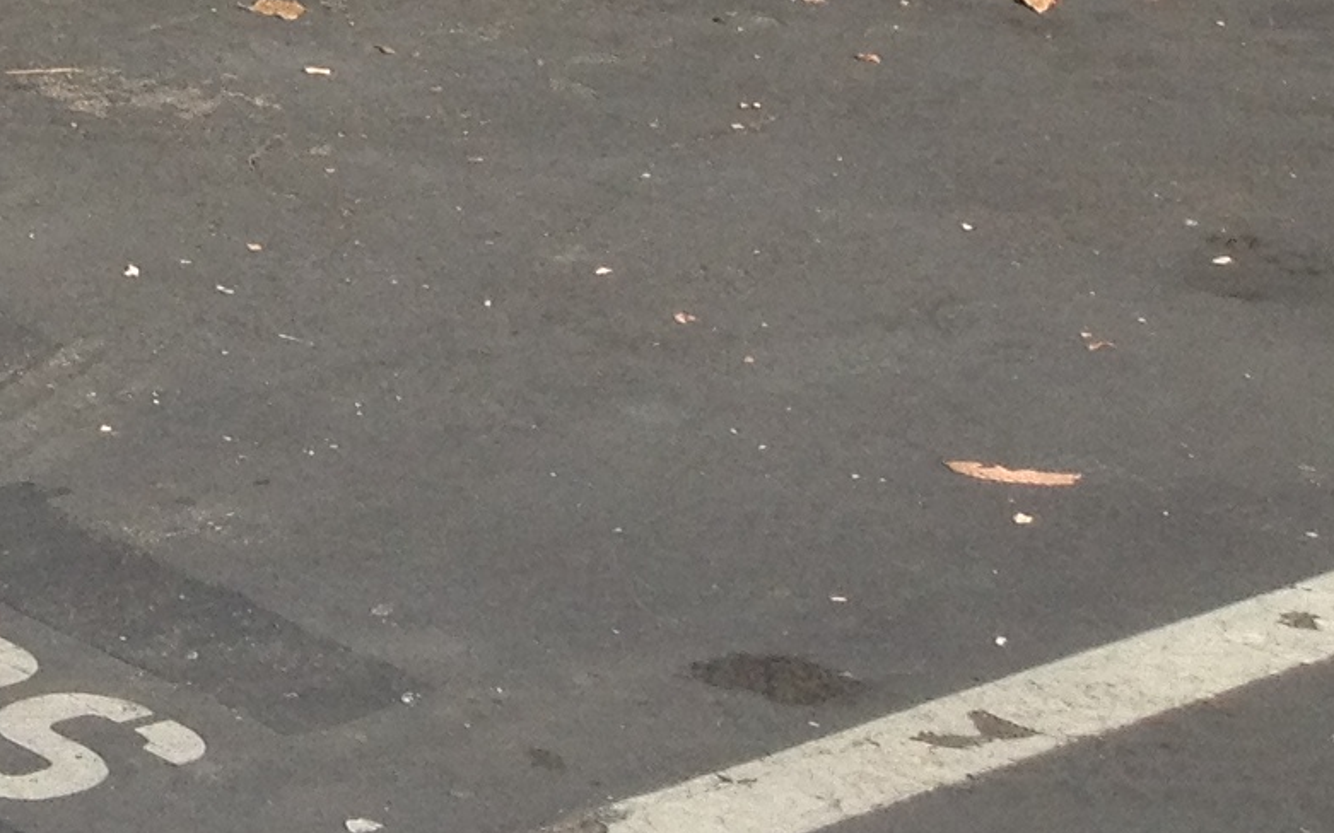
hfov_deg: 11.9
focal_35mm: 155
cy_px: -795
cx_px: -1423
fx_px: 5635
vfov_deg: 8.1
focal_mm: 4.28
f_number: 2.4
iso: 80
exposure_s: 1/1151
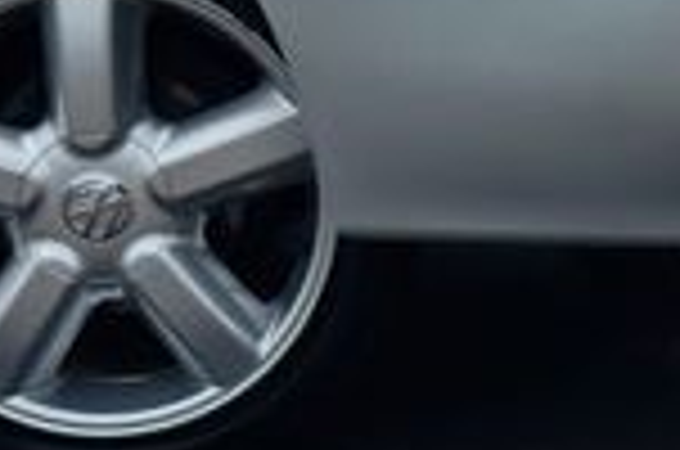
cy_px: -135
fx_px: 2940
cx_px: 892
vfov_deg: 8.6
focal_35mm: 156
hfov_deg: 12.8
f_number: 1.78
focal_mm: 6.76
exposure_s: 1/10526
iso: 64
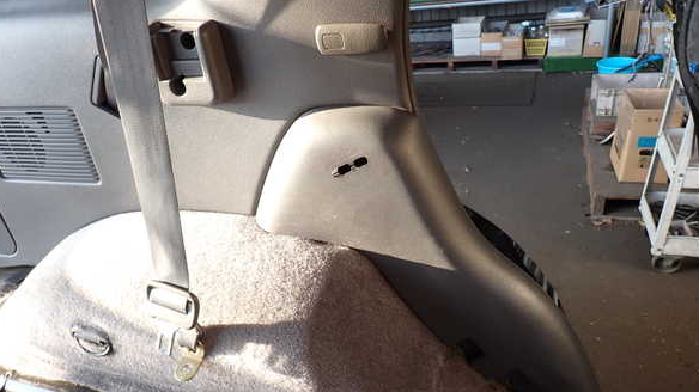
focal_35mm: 28
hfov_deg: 67.9
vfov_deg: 41.4
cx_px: 346
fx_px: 519
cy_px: 222
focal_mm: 4.5
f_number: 2.8
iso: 100
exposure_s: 1/60
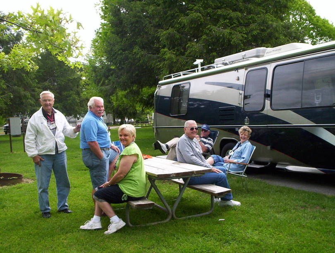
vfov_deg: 37.8
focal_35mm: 38
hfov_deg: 48.9
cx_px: 168
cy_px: 126
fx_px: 369
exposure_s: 1/245
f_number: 4.5
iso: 100
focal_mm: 4.99
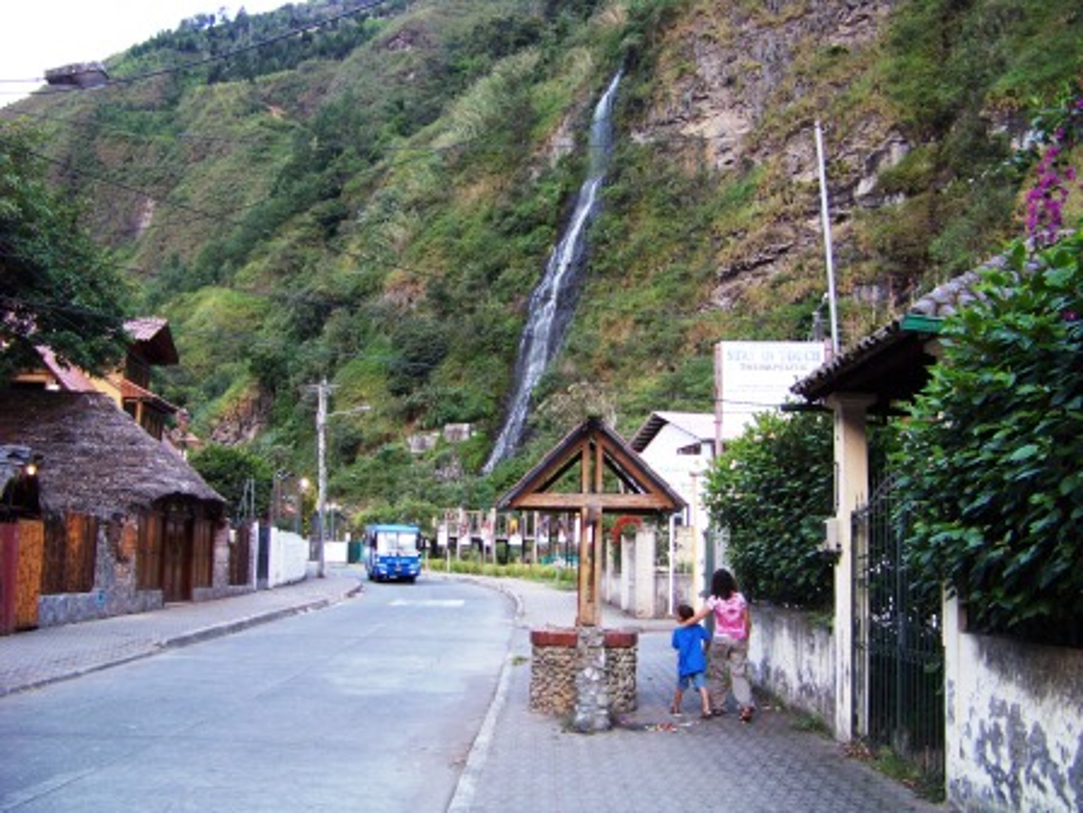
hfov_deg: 51.4
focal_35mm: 36
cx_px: 542
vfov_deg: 39.7
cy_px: 406
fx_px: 1126
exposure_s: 1/30
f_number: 2.8
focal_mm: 5.85
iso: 93
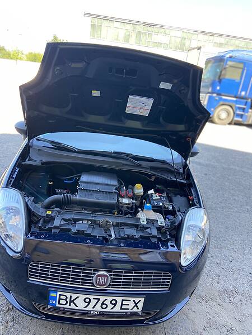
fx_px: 252
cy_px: 168
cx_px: 126
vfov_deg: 67.3
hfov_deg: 53.1
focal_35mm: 26
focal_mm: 4.2
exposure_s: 1/122
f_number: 1.8
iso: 32
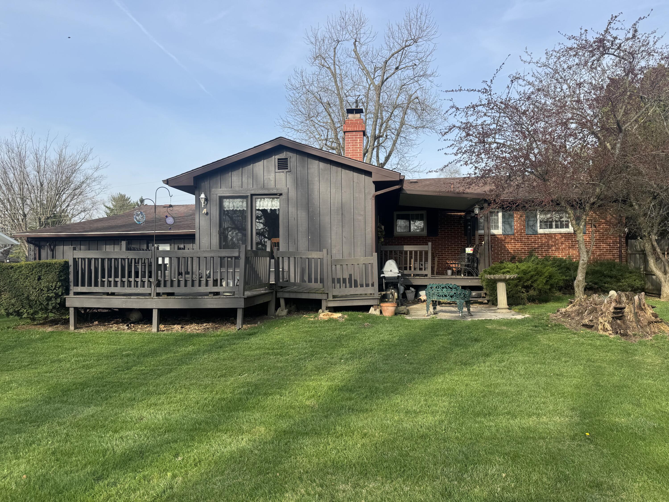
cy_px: 251
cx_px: 334
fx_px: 464
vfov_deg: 56.8
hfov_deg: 71.6
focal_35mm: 24
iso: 80
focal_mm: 6.76
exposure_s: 1/2506
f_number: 1.78
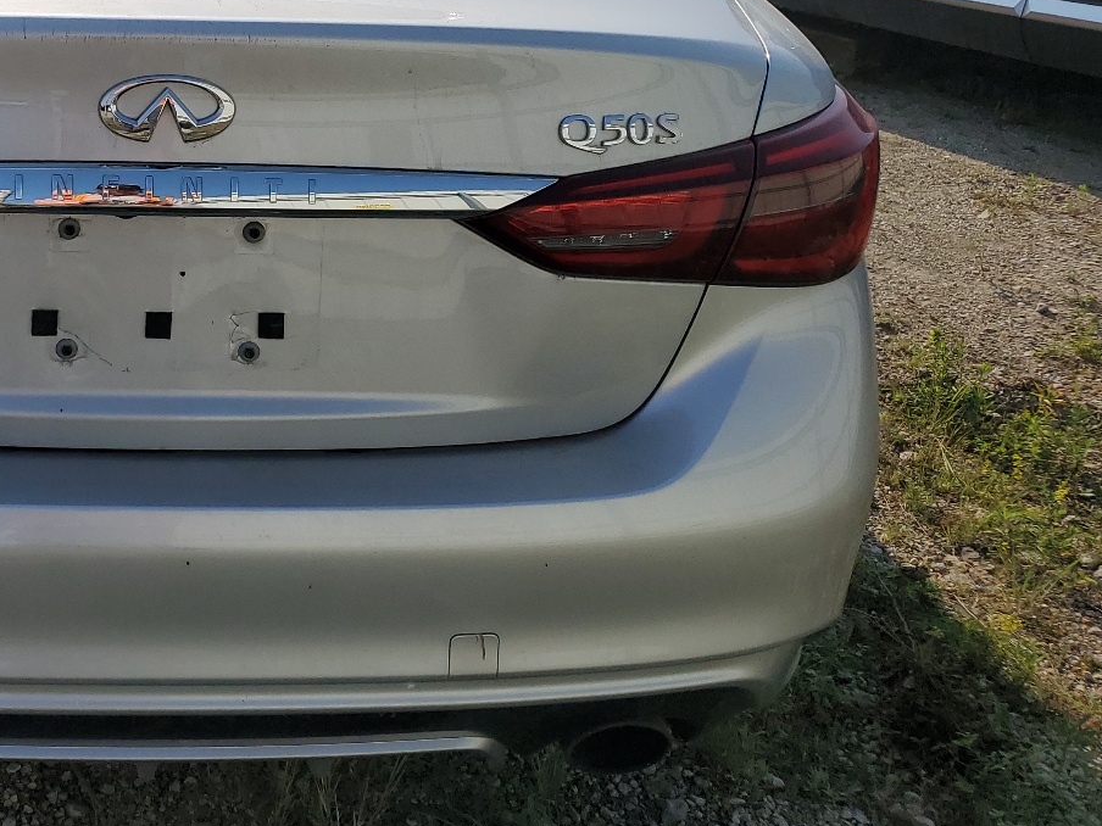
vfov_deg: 31.1
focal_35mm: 46
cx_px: 166
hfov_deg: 39.1
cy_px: 235
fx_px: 1464
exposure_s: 1/10000
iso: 50
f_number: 1.5
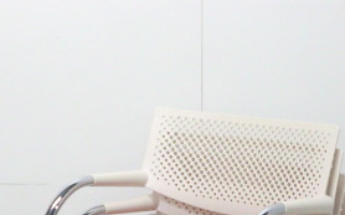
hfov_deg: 19.0
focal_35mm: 110
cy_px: 288
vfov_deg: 11.5
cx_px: 196
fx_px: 1033
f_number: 4.3
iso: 640
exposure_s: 1/60
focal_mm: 8.2
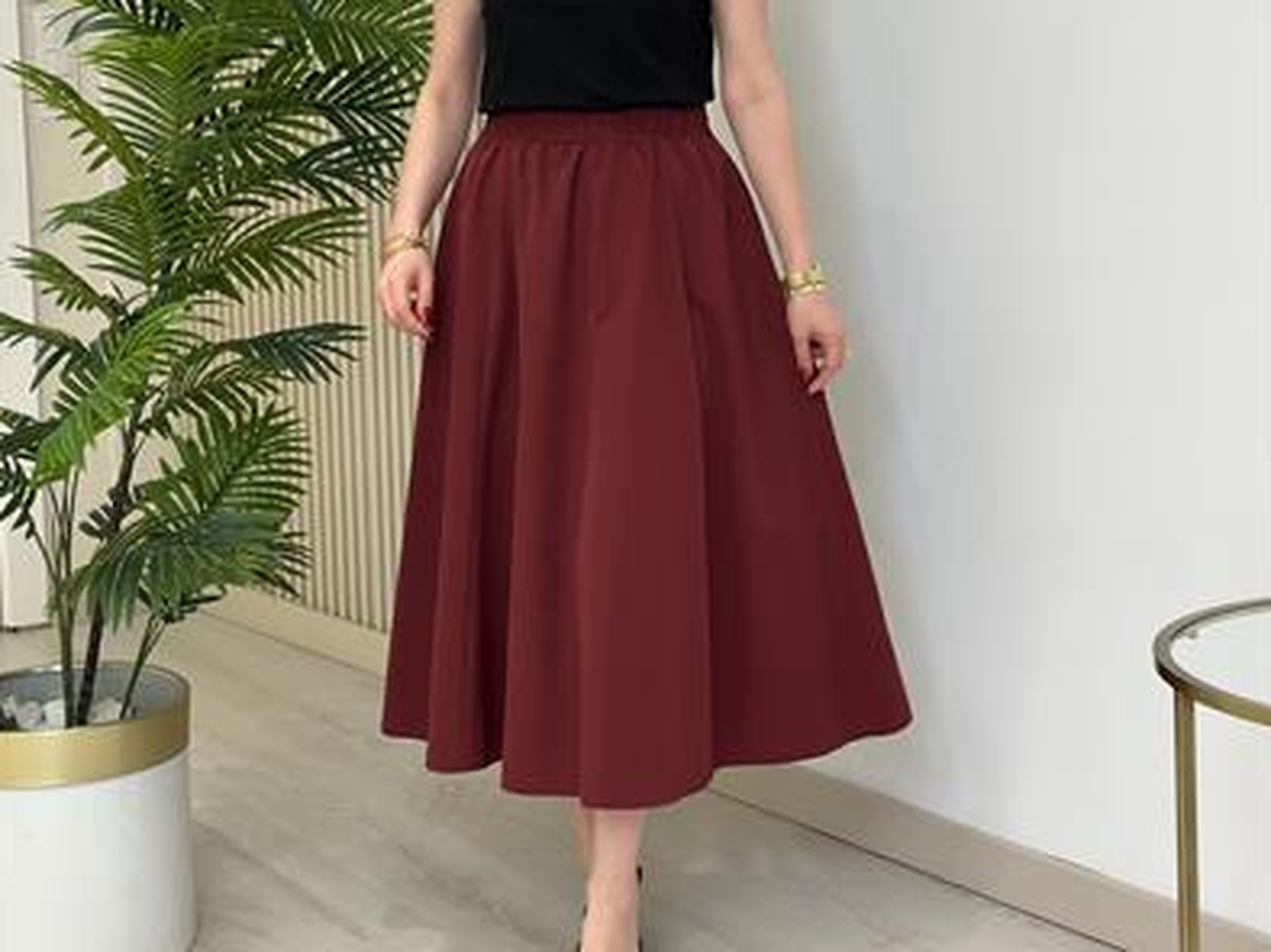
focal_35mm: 65
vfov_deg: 22.4
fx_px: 2385
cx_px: 636
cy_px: 237
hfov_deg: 29.8
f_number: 1.78
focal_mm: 6.86
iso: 80
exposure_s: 1/202
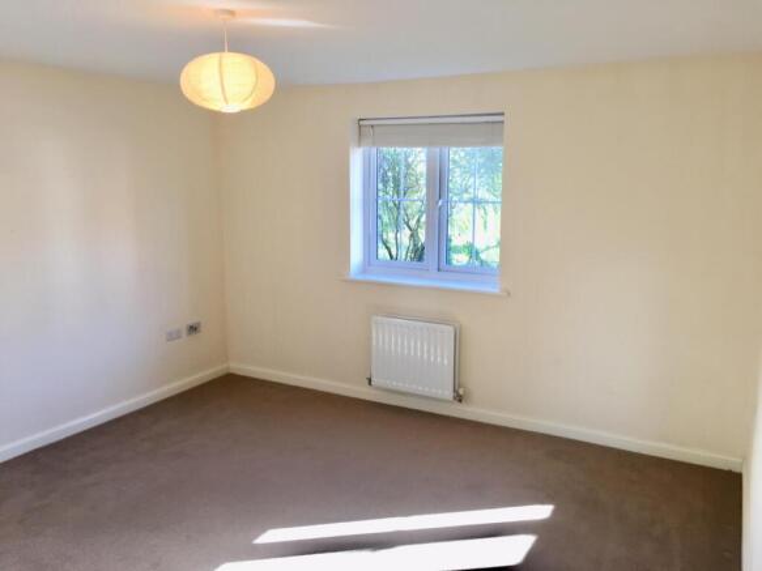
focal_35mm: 29
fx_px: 638
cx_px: 381
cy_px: 286
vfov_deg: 48.2
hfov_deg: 61.7
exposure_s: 1/50
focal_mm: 4.15
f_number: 2.2
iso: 32
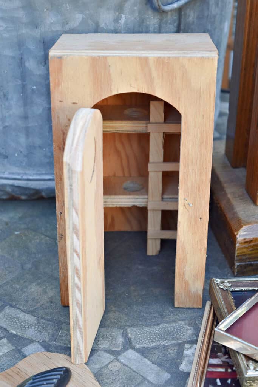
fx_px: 838
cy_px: 194
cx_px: 129
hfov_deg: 17.5
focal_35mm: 78
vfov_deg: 26.0
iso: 400
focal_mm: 52
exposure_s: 1/160
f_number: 6.3
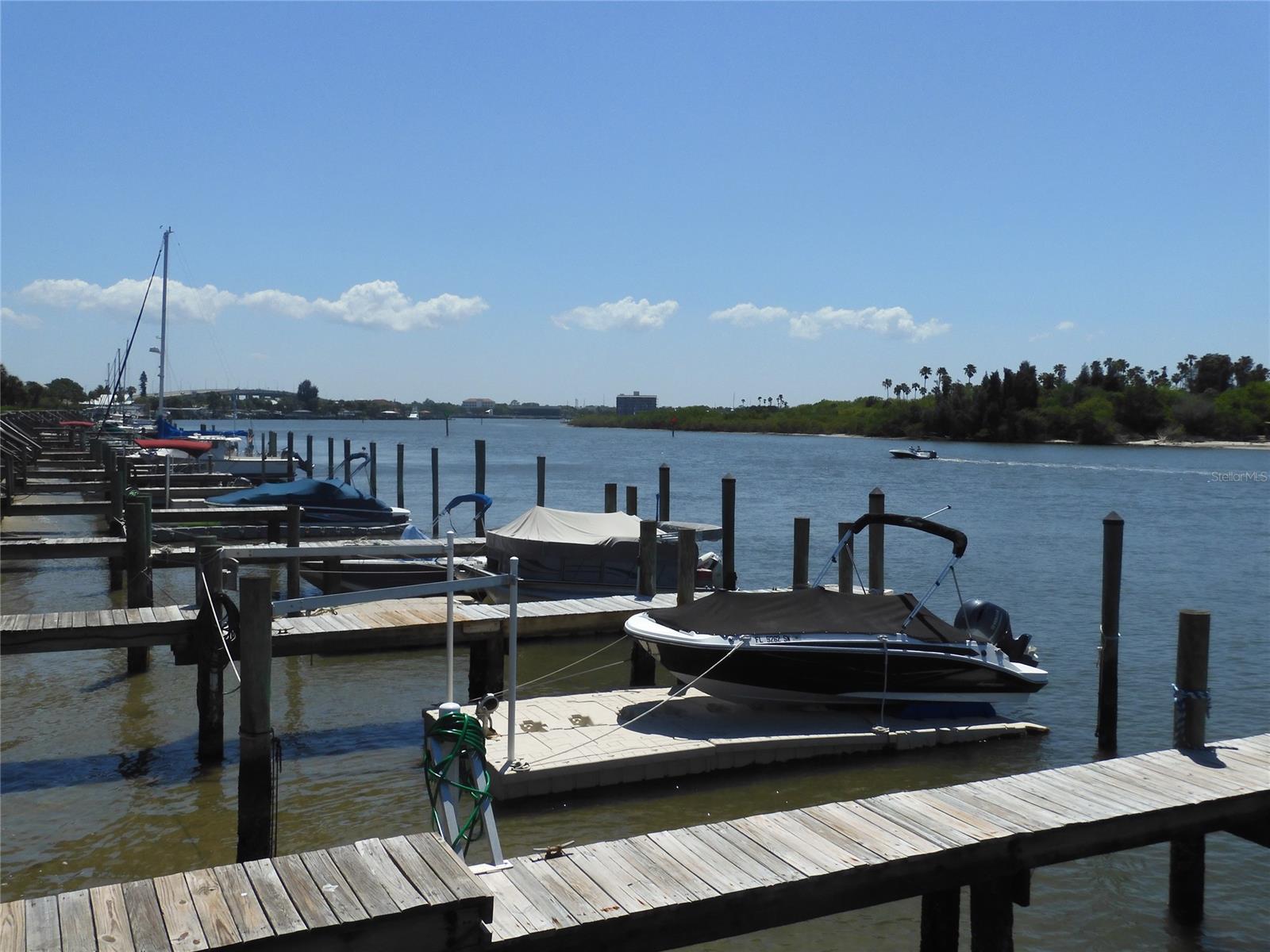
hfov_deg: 60.0
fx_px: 1101
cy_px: 476
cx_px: 635
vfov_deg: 46.8
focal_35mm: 30
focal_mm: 5.4
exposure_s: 1/2000
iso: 100
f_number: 3.5
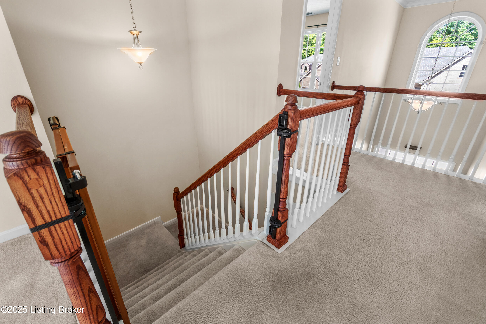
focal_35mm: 15
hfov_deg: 100.4
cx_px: 243
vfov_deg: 77.3
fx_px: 202
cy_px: 162
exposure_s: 1/4
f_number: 8
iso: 400
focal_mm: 10
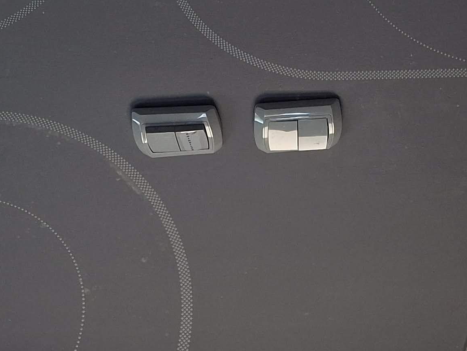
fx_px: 1079
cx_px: 252
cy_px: 174
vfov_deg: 18.4
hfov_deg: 24.4
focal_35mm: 80
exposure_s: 1/33
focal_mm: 5.54
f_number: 1.8
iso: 320
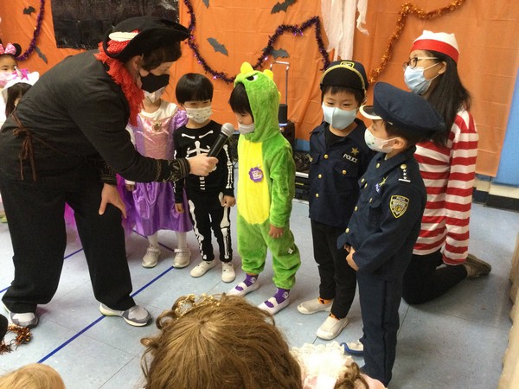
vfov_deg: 45.4
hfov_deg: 58.4
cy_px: 194
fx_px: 465
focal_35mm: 31
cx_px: 260
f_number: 2.4
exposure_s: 1/30
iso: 200
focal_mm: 3.3
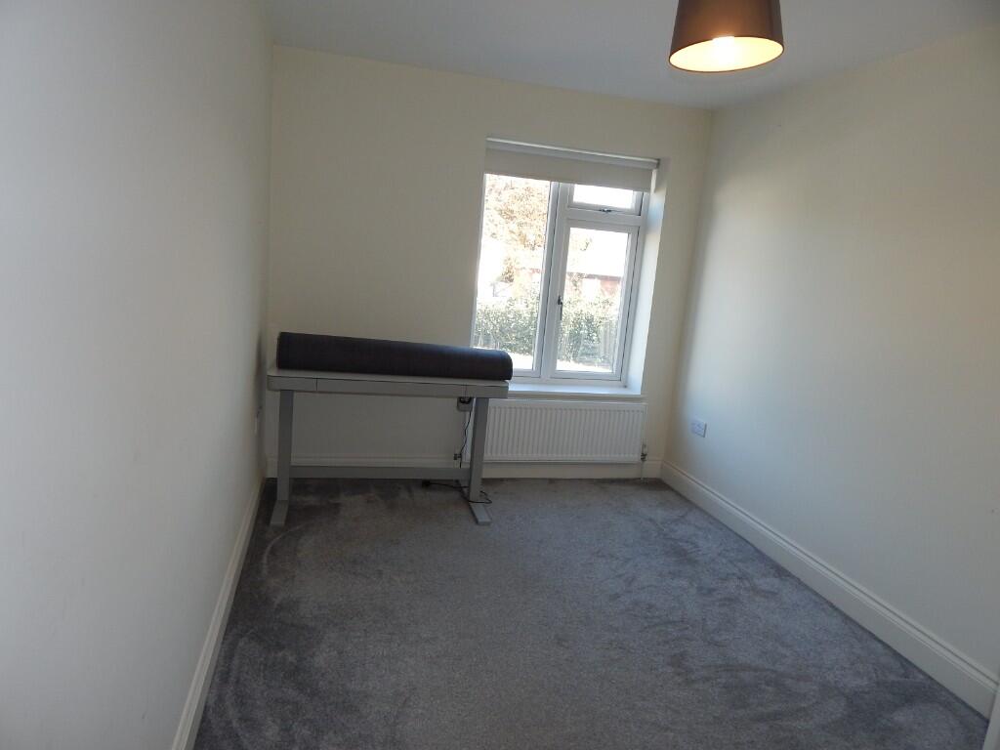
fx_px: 636
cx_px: 500
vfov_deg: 61.1
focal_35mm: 22
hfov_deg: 76.4
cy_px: 375
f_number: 3
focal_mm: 4
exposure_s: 1/80
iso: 125
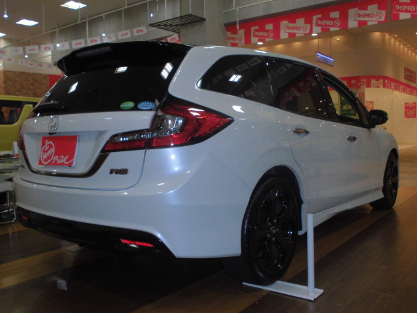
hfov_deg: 54.0
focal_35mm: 34
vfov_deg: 41.8
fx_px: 410
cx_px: 208
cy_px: 156
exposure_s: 1/60
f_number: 4
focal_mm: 6.1
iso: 100
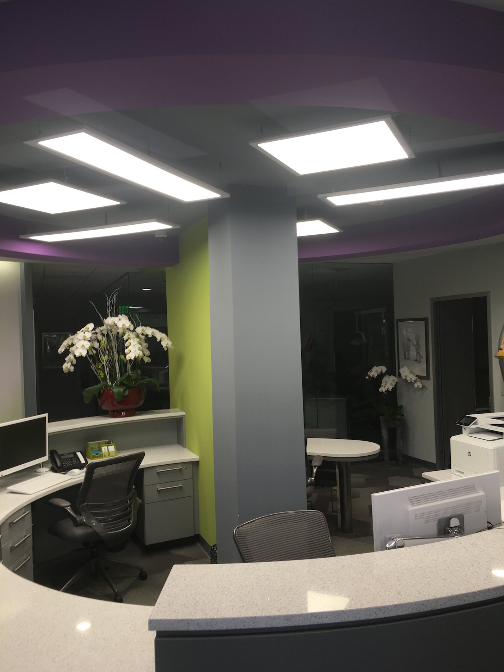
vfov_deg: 61.7
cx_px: 252
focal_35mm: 29
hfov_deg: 48.2
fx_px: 563
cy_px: 336
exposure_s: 1/40
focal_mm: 4.15
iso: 25
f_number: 2.2
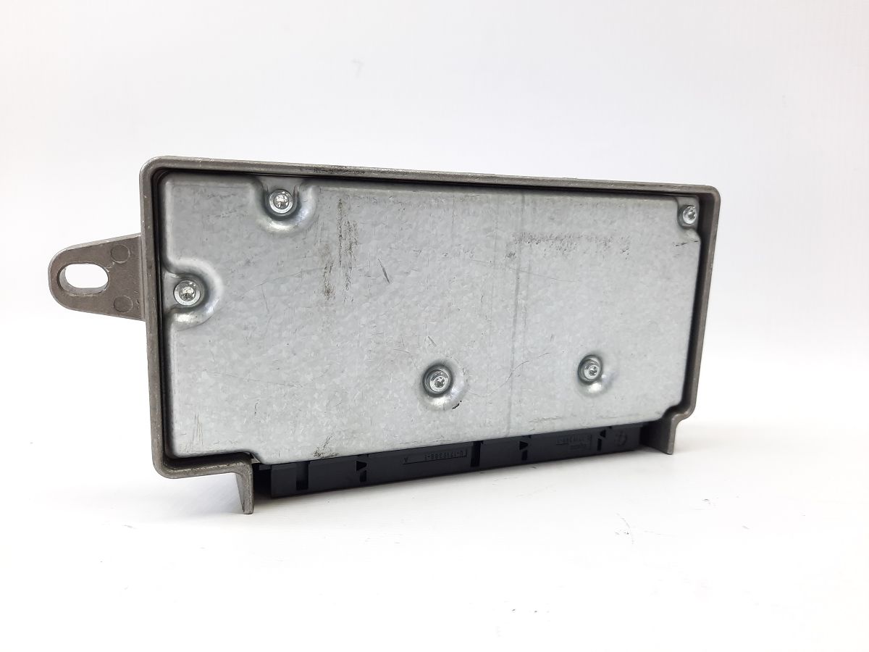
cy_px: 326
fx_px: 628
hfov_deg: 69.4
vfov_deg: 54.9
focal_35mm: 25
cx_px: 434
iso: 125
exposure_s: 1/60
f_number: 2
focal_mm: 4.6
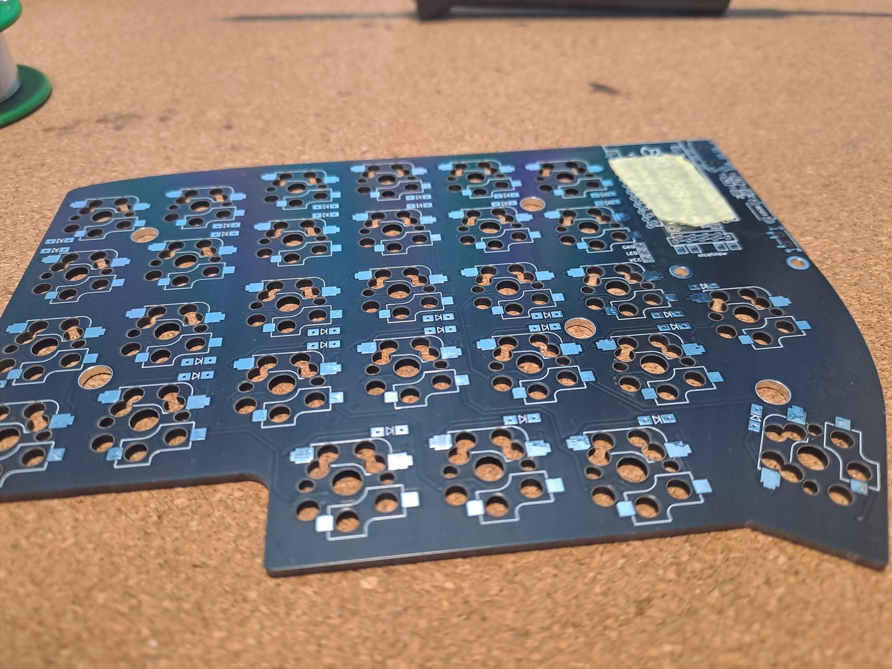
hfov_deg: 69.4
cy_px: 334
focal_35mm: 25
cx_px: 446
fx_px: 644
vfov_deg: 54.9
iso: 250
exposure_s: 1/33
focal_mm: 4.65
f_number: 1.8
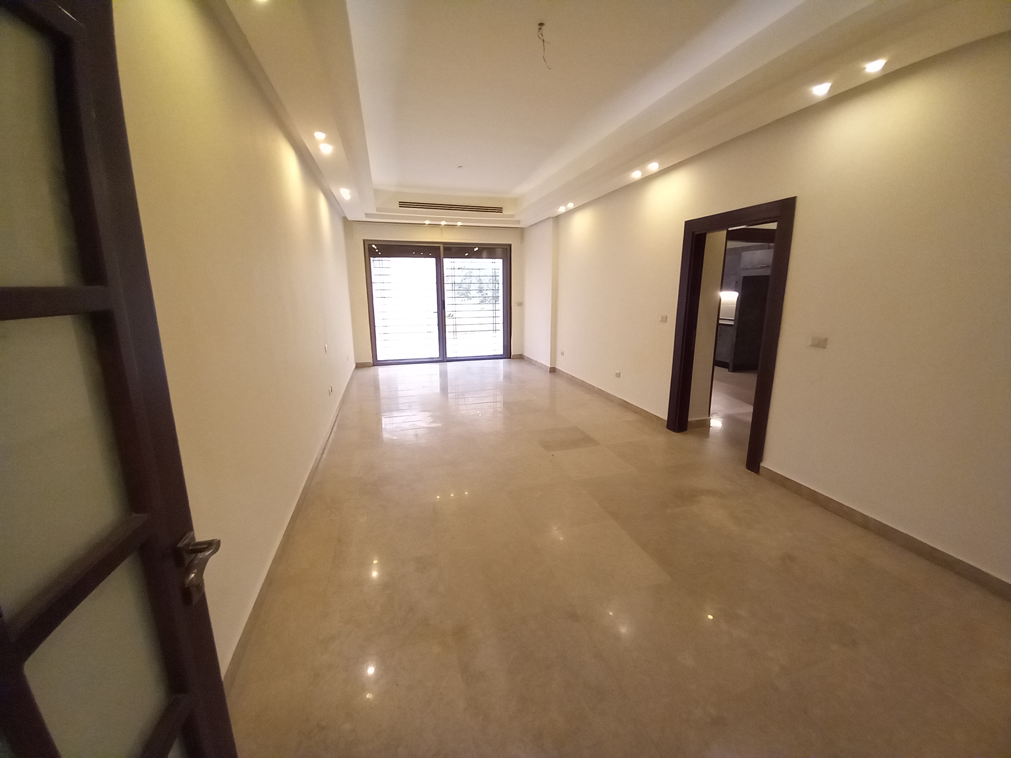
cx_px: 506
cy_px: 379
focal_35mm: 13
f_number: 2.2
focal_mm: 1.13
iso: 200
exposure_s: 1/33.3
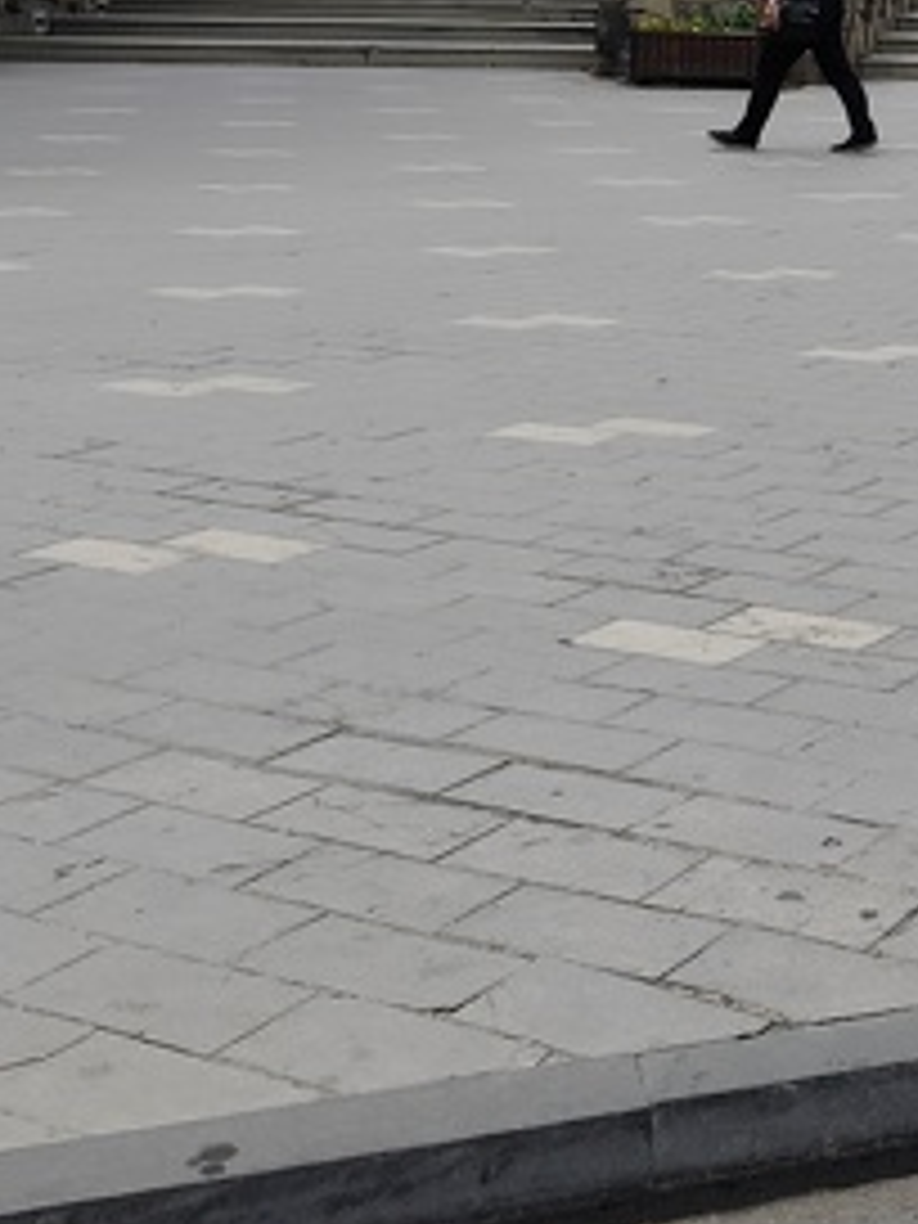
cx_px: 1258
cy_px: 40
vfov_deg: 28.6
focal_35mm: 64
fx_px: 2263
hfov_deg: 20.5
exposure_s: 1/1464
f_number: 1.65
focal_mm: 6.19
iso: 50
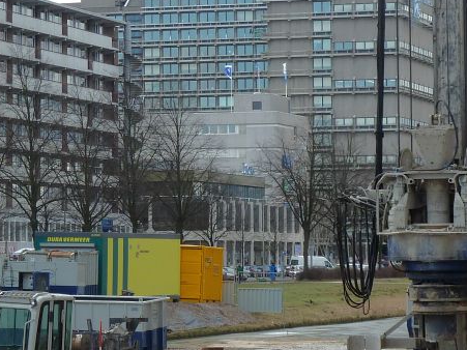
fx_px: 2387
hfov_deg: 11.2
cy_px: 185
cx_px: 155
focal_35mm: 177
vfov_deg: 8.4
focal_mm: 12.8
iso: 80
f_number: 4.2
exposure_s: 1/200
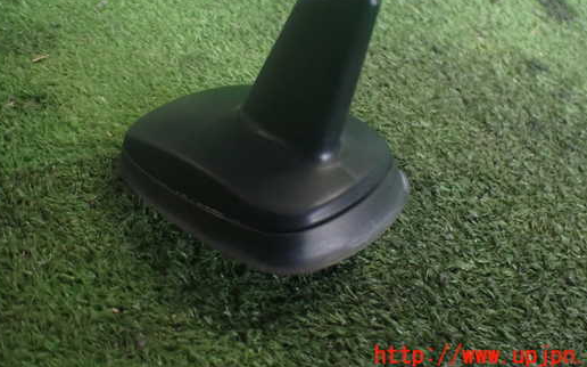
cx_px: 290
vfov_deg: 34.0
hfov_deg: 52.8
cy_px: 114
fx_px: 592
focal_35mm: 37
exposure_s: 1/80
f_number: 2.3
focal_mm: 5.4
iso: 800
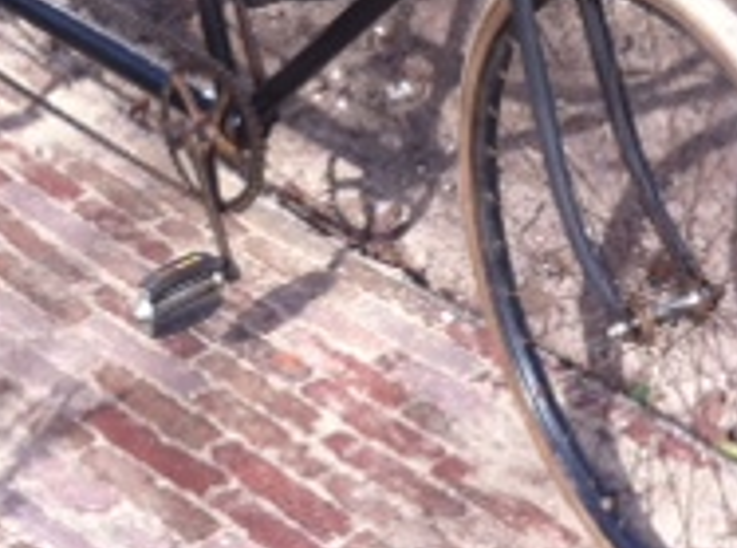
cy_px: -51
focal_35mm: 120
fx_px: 2547
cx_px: 461
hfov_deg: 16.4
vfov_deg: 12.1
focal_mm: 3.85
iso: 80
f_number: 2.8
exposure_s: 1/413
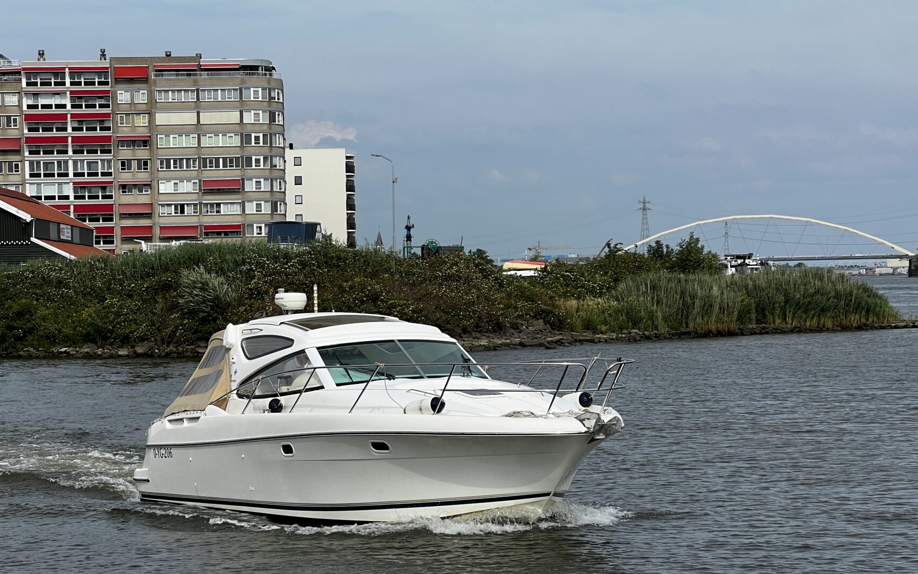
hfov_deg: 21.8
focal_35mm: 95
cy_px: 384
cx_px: 404
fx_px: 2377
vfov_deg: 13.7
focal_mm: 9
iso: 32
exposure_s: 1/978
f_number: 2.8
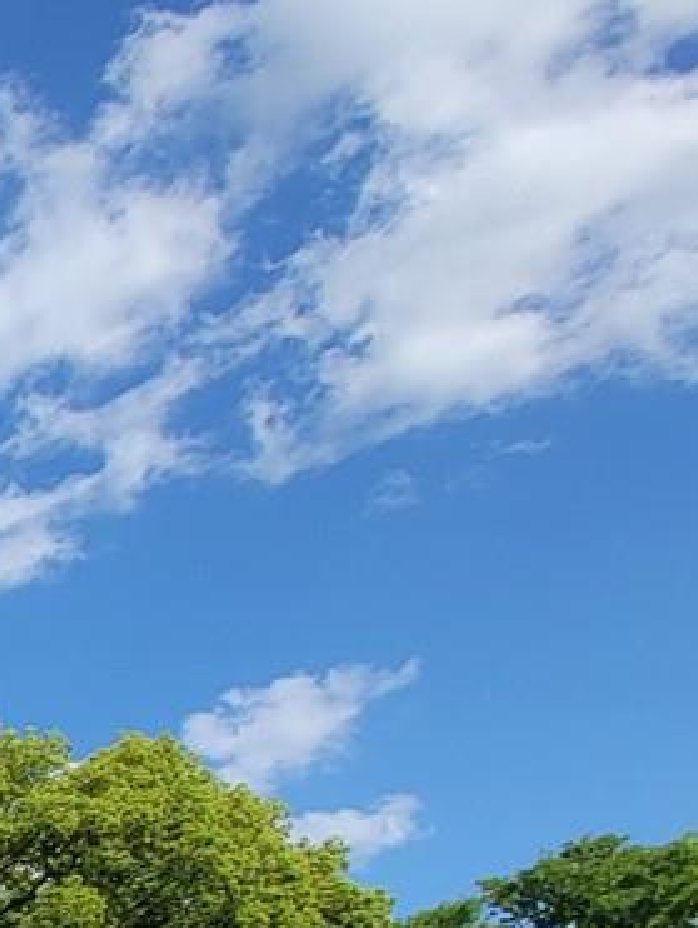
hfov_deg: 13.6
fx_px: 1503
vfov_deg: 26.7
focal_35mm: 56
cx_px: -1131
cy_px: 1321
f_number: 2.2
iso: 50
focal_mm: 2.2
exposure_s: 1/1899
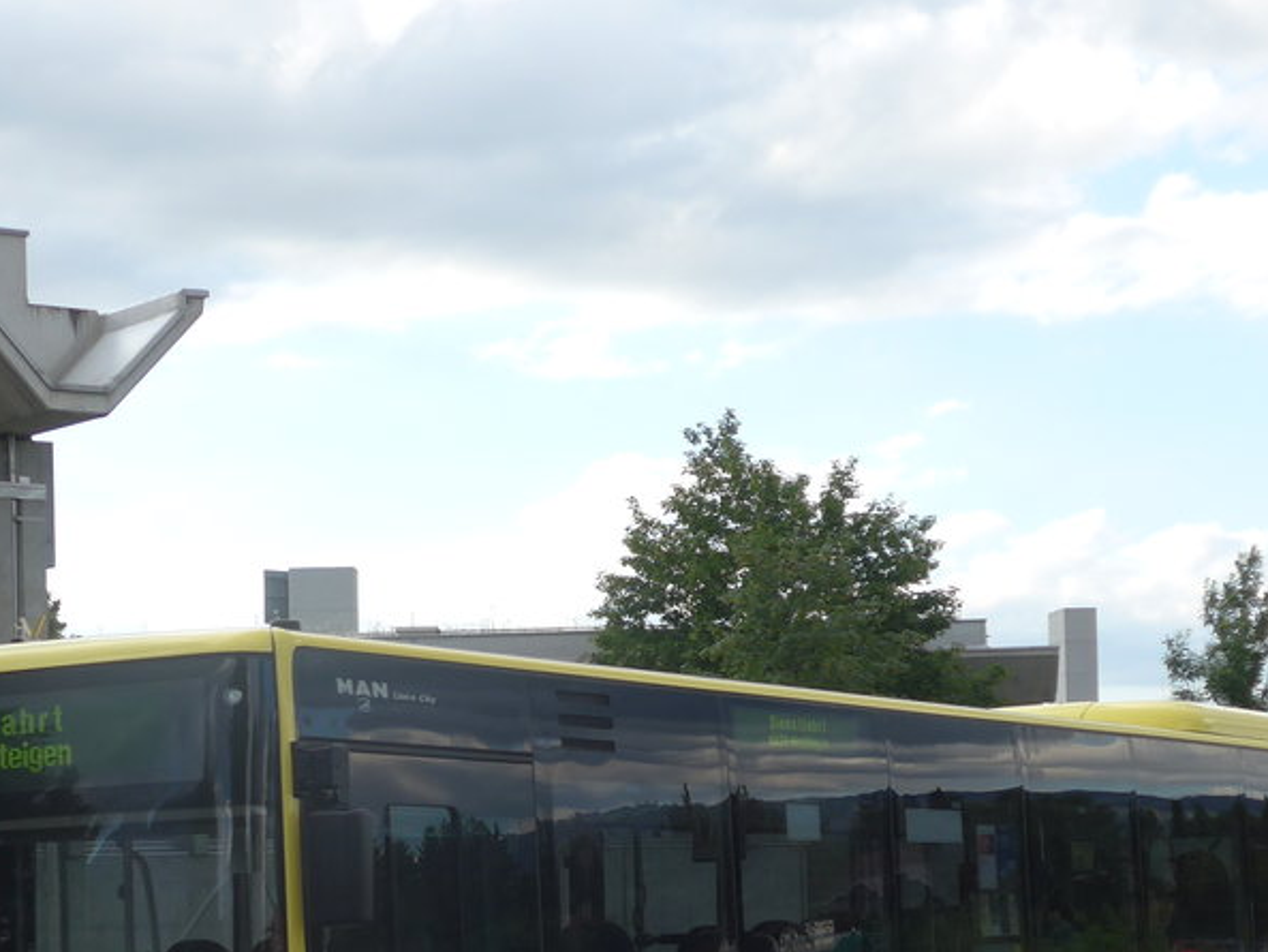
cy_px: 787
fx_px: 3261
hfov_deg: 22.0
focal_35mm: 89
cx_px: 507
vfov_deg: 16.5
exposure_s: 1/640
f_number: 2.8
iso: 80
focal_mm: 9
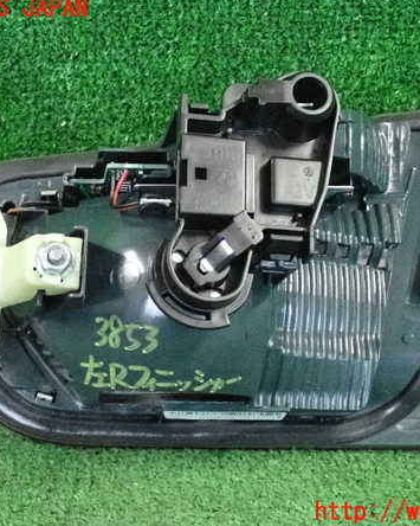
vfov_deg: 30.5
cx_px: 227
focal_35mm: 62
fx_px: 964
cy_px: 261
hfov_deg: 24.6
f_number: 3.1
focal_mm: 8.4
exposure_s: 1/125
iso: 6400
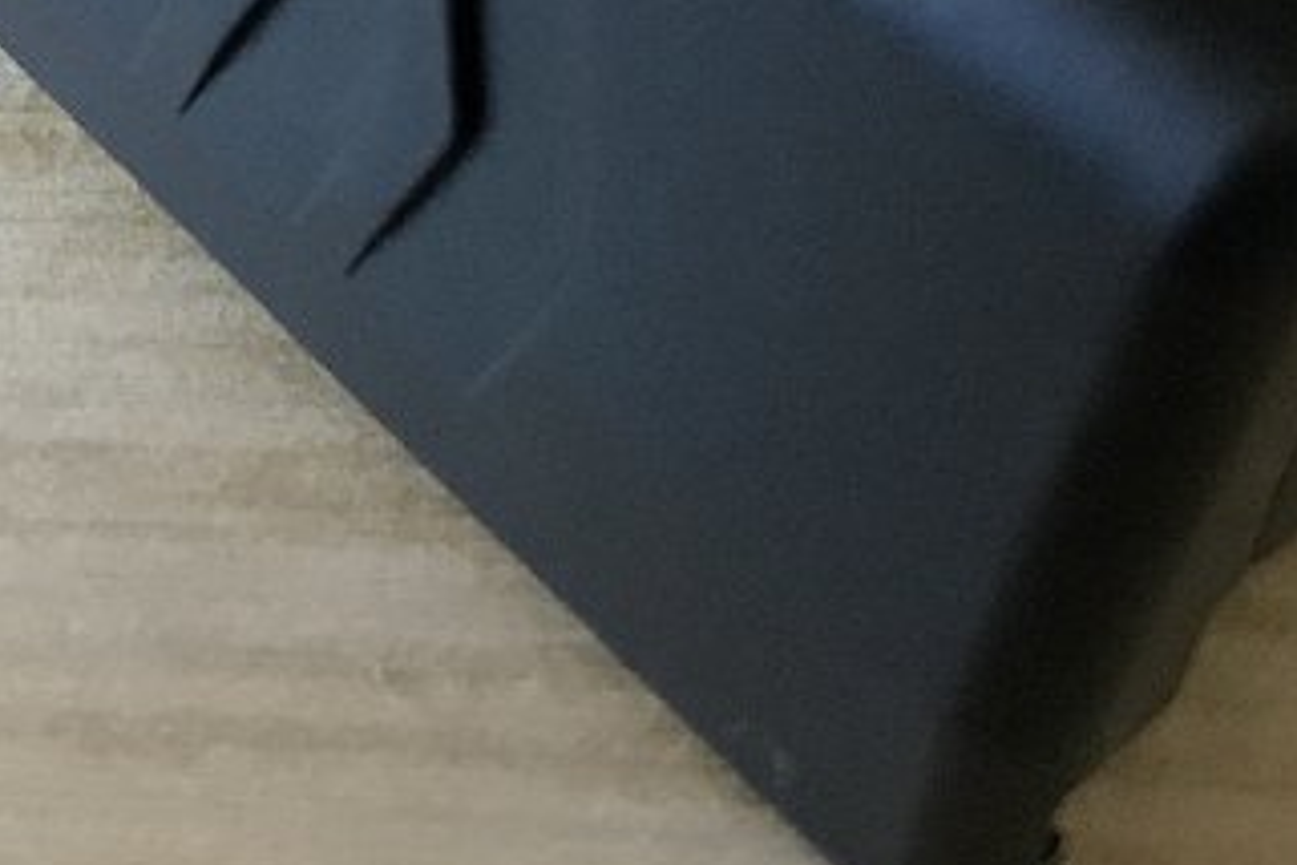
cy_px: -465
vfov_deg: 13.7
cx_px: 182
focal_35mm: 93
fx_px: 3350
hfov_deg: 21.5
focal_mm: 3.99
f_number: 1.8
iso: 100
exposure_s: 1/11
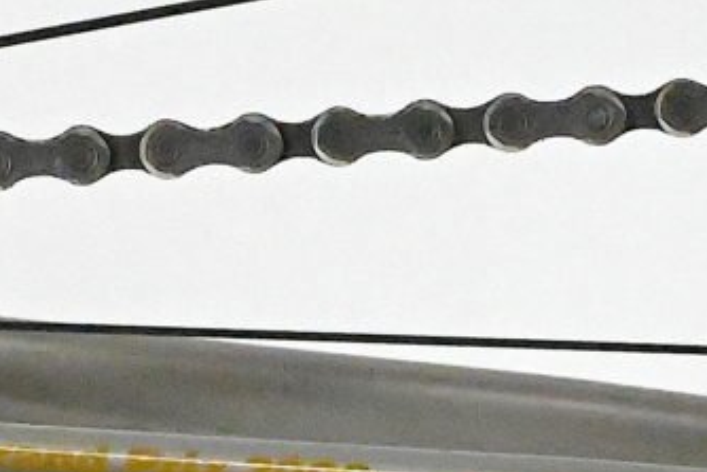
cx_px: 453
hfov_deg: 5.1
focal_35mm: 402
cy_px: 638
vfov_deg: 3.4
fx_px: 7898
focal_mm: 70
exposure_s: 1/640
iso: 28800
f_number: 20
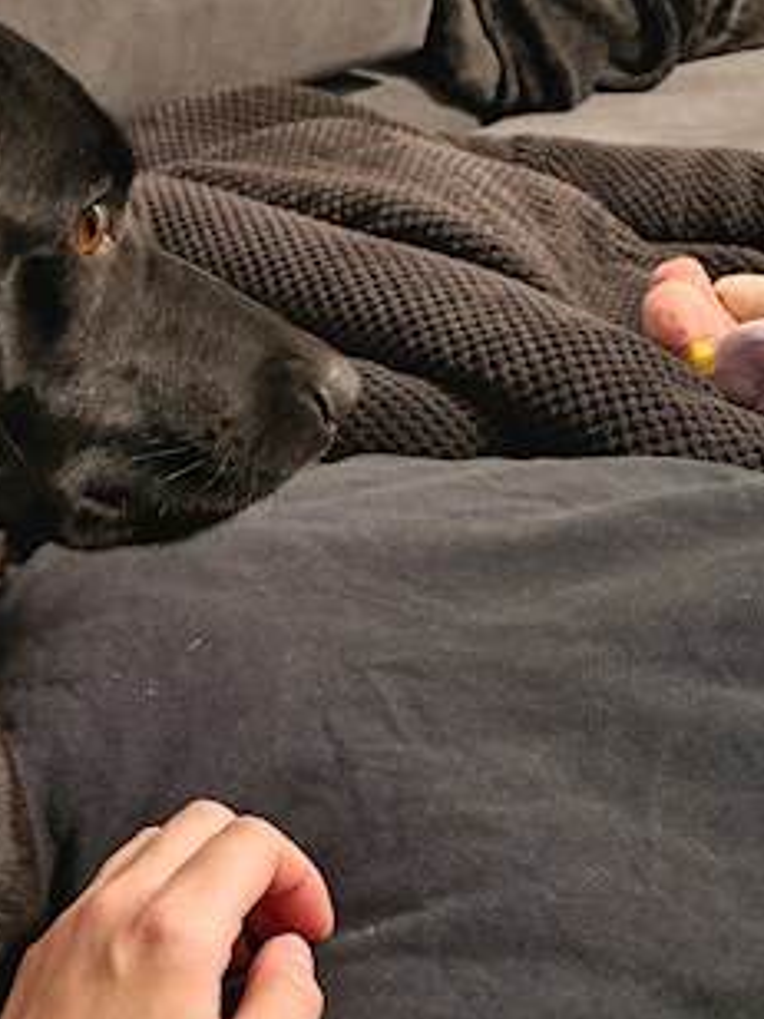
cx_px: 7
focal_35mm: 52
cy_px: 829
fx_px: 1530
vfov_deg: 35.5
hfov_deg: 26.6
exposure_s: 1/17
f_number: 1.9
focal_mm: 6.12
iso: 6400
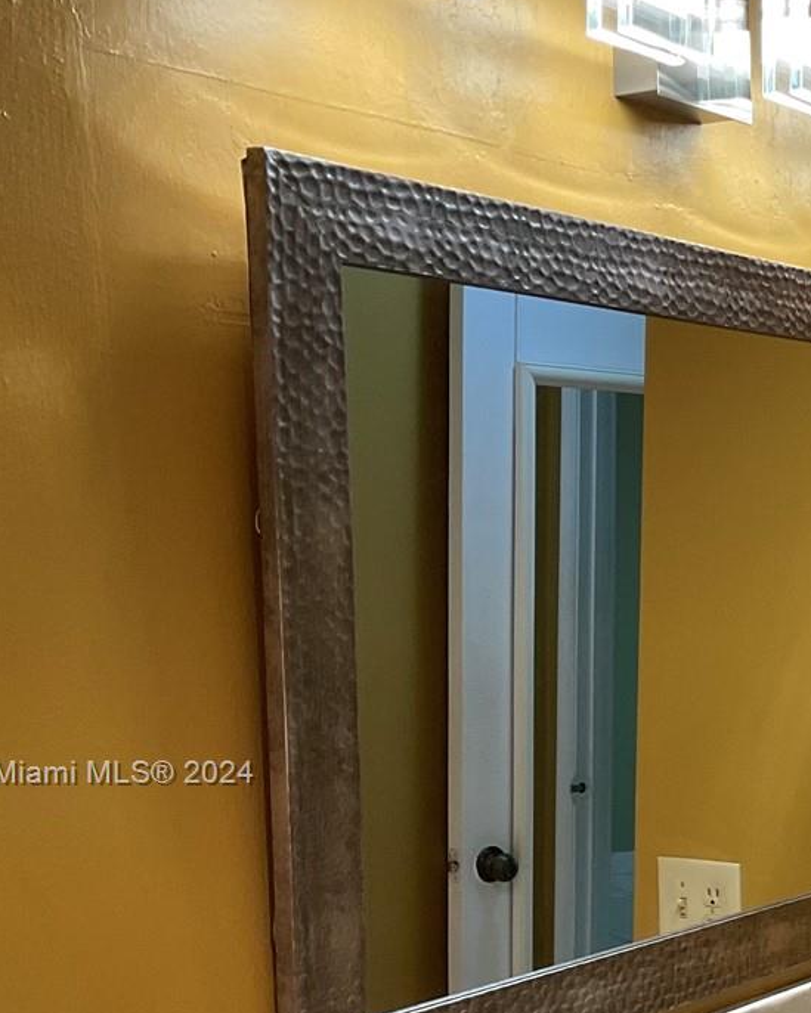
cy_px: 775
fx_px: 1980
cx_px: 963
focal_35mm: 66
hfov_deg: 21.5
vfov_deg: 28.2
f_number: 1.8
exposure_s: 1/120
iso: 64
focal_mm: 3
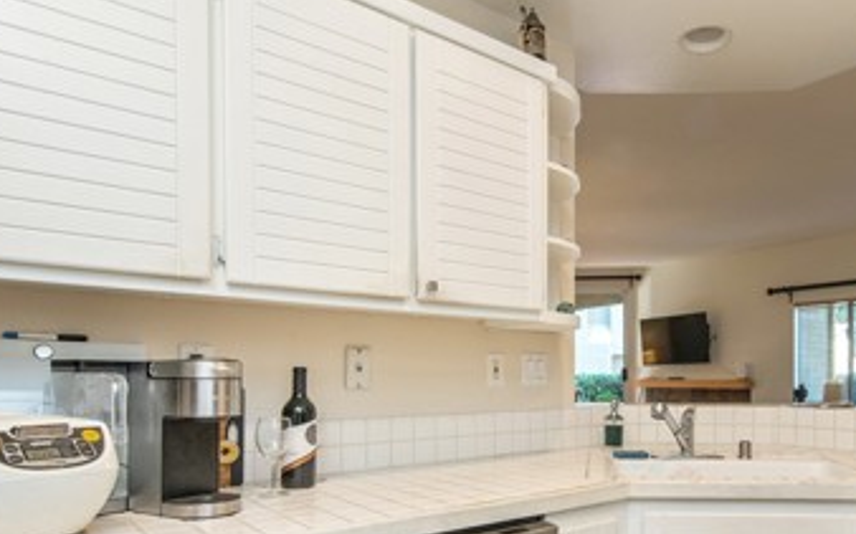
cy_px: 375
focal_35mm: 27
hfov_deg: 66.6
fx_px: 630
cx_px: 570
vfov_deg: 45.0
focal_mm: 14
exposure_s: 1/60
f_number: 4
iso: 640
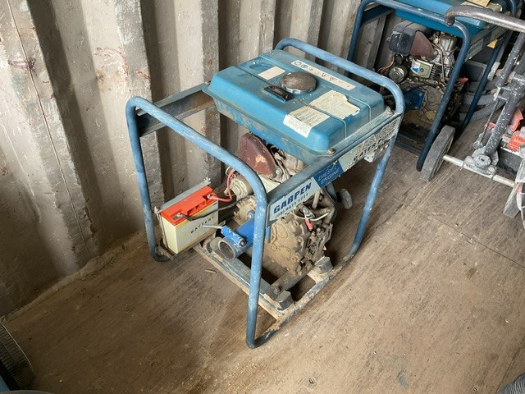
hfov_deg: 61.7
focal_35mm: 29
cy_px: 197
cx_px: 262
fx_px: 440
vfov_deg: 48.2
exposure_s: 1/50
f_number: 1.8
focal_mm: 3
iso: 80
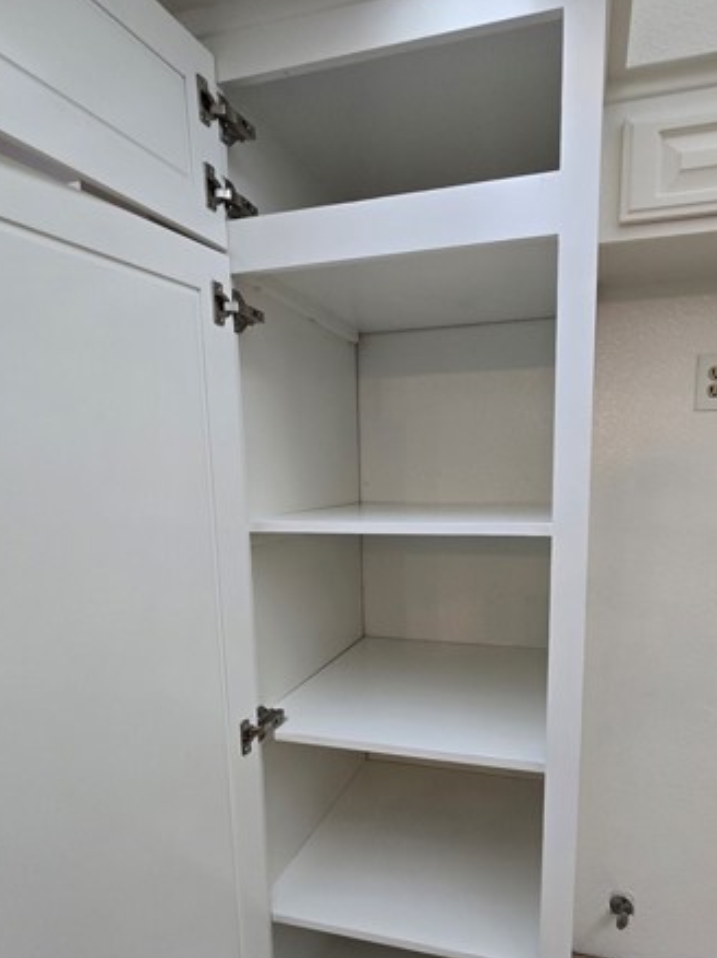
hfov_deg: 68.1
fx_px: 525
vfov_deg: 83.8
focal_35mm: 19
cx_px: 424
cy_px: 569
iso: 125
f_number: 2.2
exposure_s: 1/60
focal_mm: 2.2
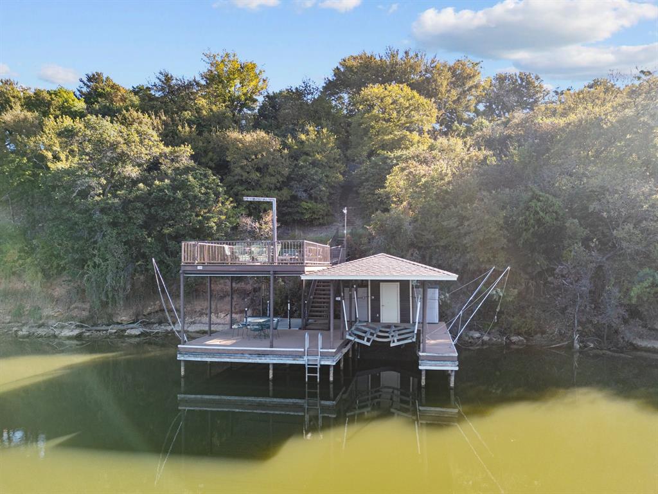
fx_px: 456
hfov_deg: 71.6
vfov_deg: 56.8
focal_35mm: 24
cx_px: 329
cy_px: 247
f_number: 1.7
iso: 100
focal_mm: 6.72
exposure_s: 1/1000
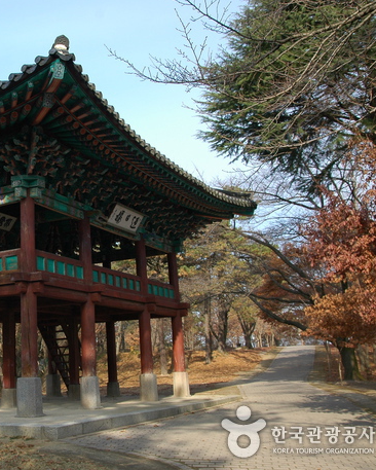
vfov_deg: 42.9
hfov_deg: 33.0
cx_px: 31
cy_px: 233
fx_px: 598
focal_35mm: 43
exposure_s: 1/400
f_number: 5.6
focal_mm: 20
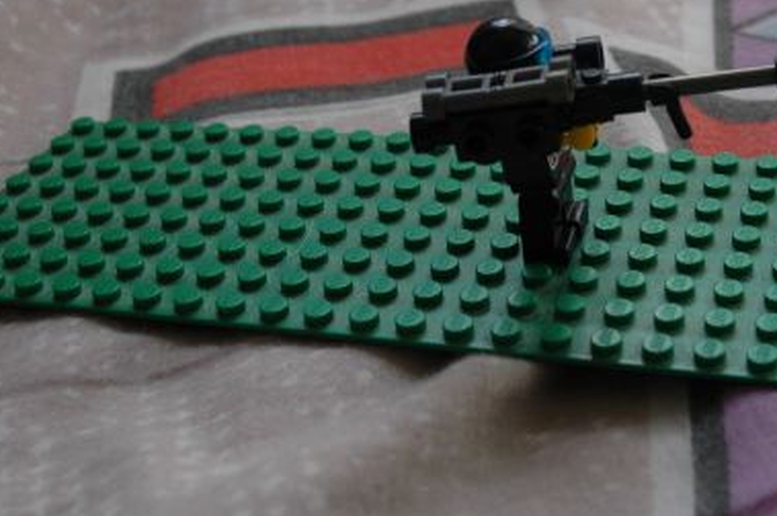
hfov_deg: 28.0
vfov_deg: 19.1
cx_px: 609
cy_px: 192
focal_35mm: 71
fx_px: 1531
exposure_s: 1/200
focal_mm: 28
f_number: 7.1
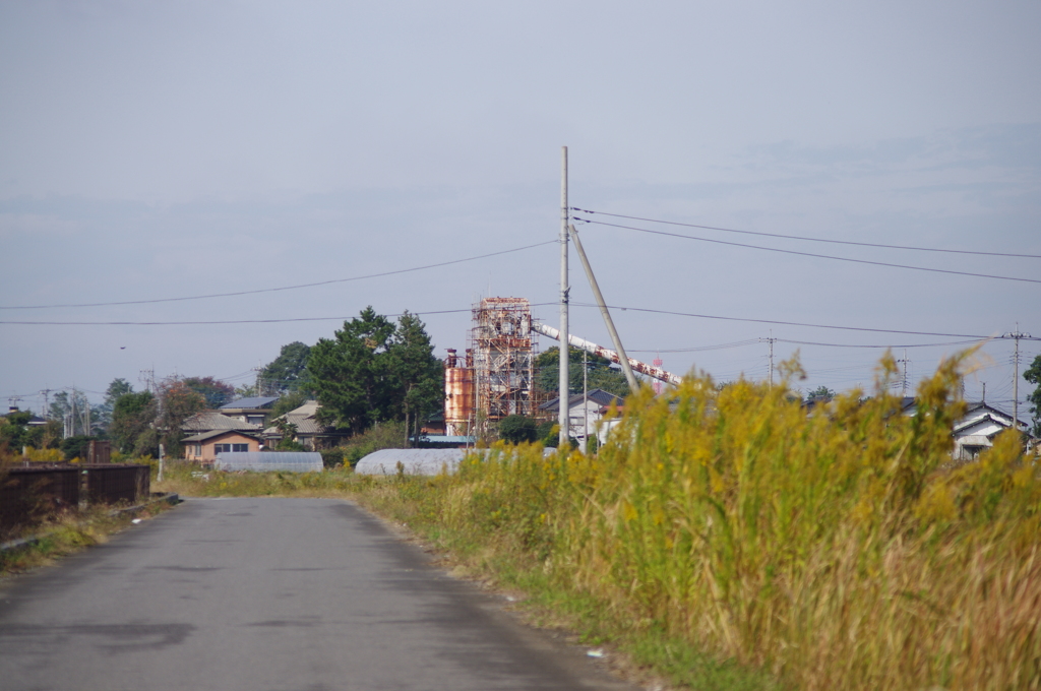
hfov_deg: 10.2
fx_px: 5834
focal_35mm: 202
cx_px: 520
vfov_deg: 6.8
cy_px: 346
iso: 200
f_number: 4.5
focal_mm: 135
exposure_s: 1/1600
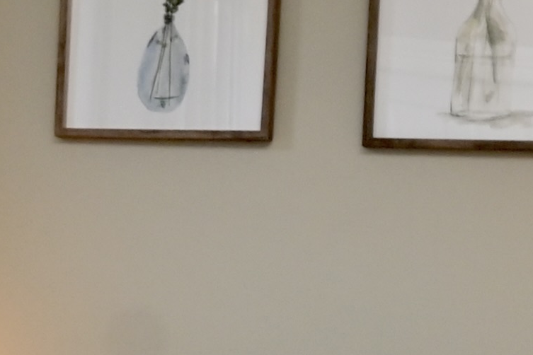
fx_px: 1421
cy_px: 358
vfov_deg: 14.0
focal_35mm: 96
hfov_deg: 20.9
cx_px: 72
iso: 640
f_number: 5.6
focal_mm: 14
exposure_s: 1/125
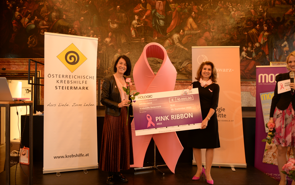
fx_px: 217
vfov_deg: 46.0
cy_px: 96
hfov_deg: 68.4
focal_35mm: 27
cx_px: 146
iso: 800
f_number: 3.8
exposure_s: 1/40
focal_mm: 26
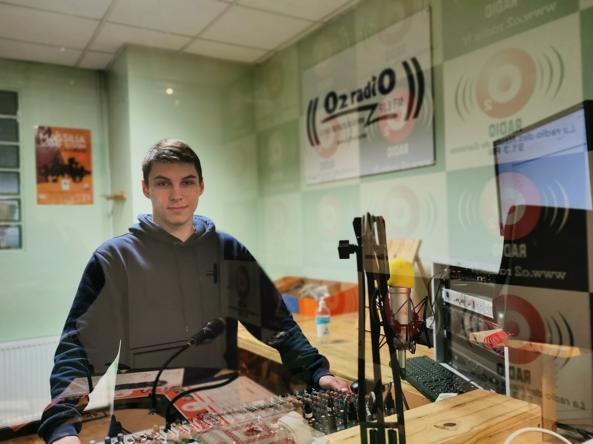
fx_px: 497
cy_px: 222
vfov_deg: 48.2
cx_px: 296
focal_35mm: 29
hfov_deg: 61.7
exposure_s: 1/50
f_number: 1.8
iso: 200
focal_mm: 5.58
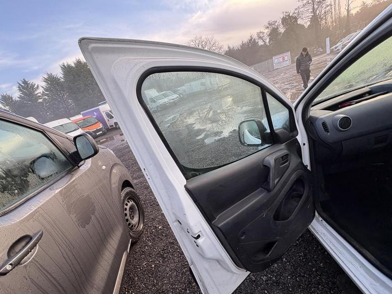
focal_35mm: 16
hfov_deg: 94.5
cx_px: 199
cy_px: 154
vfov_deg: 78.1
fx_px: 181
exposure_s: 1/99
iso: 40
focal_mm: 2.22
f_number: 2.2
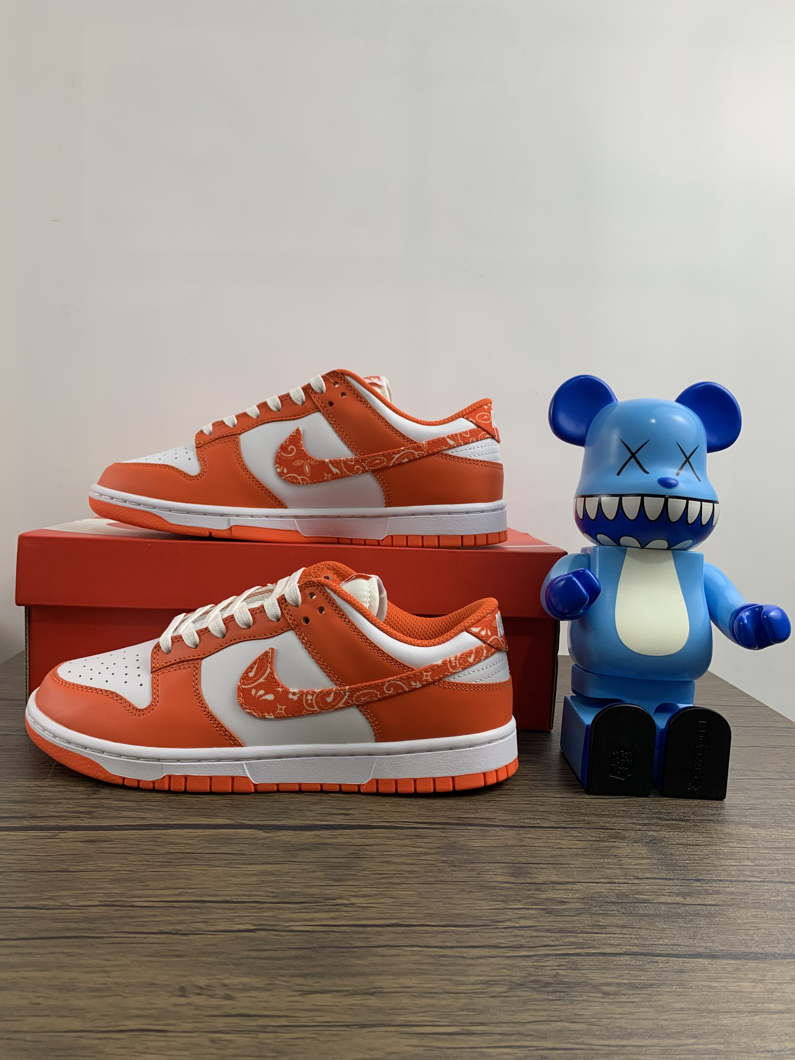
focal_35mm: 26
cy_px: 530
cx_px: 398
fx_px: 796
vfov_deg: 67.3
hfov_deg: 53.1
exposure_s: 1/121
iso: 50
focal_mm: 4.25
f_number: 1.8
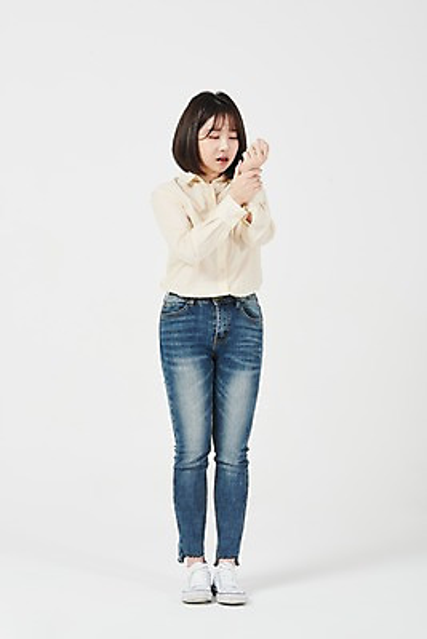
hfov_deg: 19.5
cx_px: 214
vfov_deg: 28.8
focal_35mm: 70
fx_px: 1244
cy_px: 320
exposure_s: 1/125
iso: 100
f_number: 13
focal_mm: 70
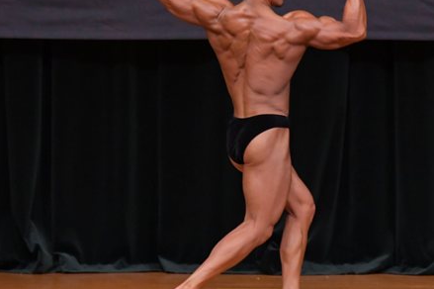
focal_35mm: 477
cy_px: 119
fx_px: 5746
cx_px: 285
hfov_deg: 4.3
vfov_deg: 2.9
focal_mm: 180
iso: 4000
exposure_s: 1/400
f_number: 5.6
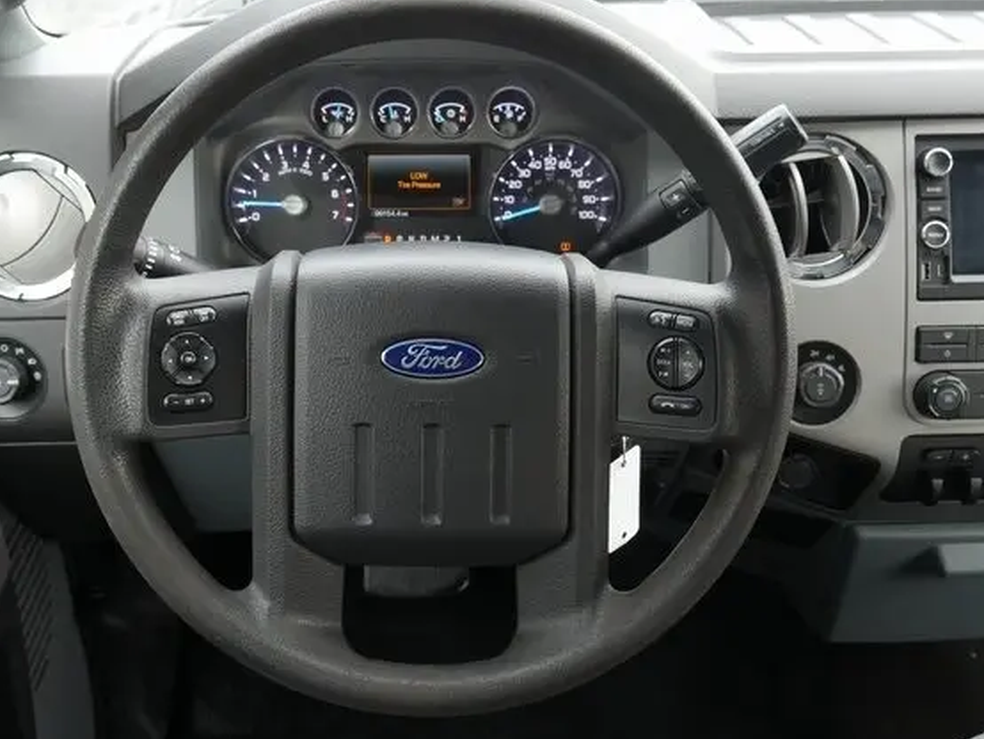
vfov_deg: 38.7
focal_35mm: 37
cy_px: 337
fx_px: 1052
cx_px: 426
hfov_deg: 50.0
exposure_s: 1/60
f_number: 5
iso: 640
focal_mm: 16
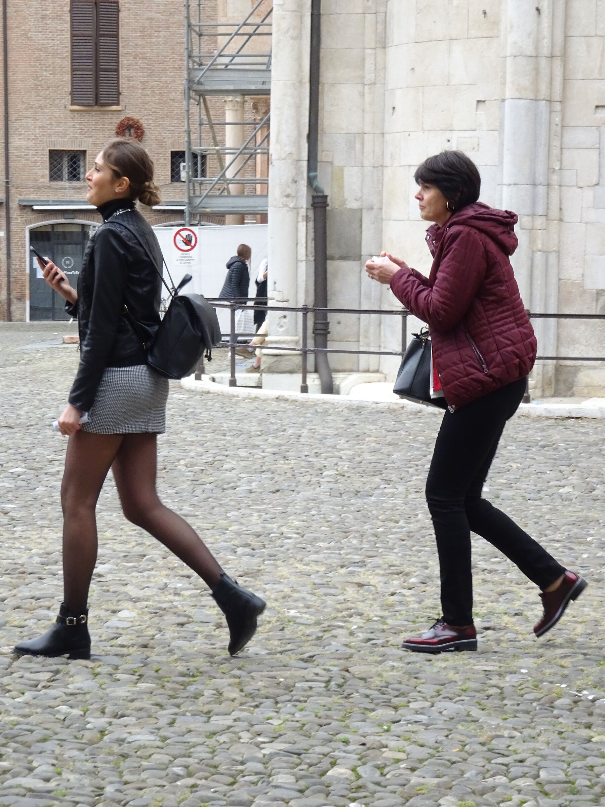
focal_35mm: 102
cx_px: 302
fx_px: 2377
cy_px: 404
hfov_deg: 14.5
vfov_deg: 19.3
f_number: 5
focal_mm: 17.49
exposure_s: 1/125
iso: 400
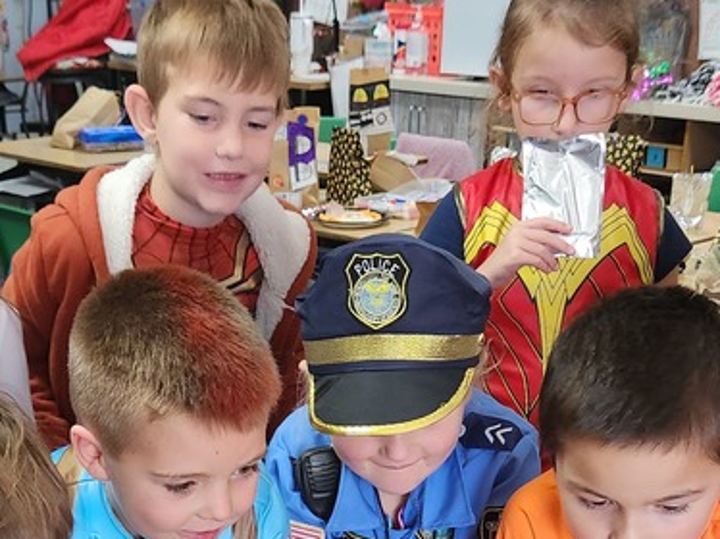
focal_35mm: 63
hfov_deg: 30.7
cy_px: 639
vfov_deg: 21.6
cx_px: 289
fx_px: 1310
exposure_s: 1/120
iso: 320
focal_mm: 5.4
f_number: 1.8
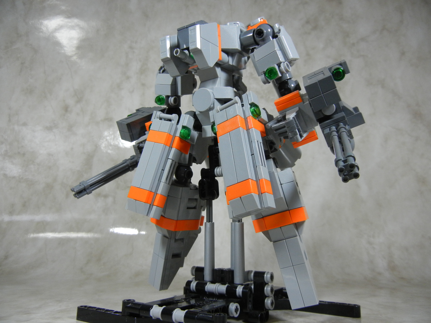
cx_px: 216
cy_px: 162
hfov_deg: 60.0
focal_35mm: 30
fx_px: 374
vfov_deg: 46.8
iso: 400
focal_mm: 5.4
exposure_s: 1/88
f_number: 3.5
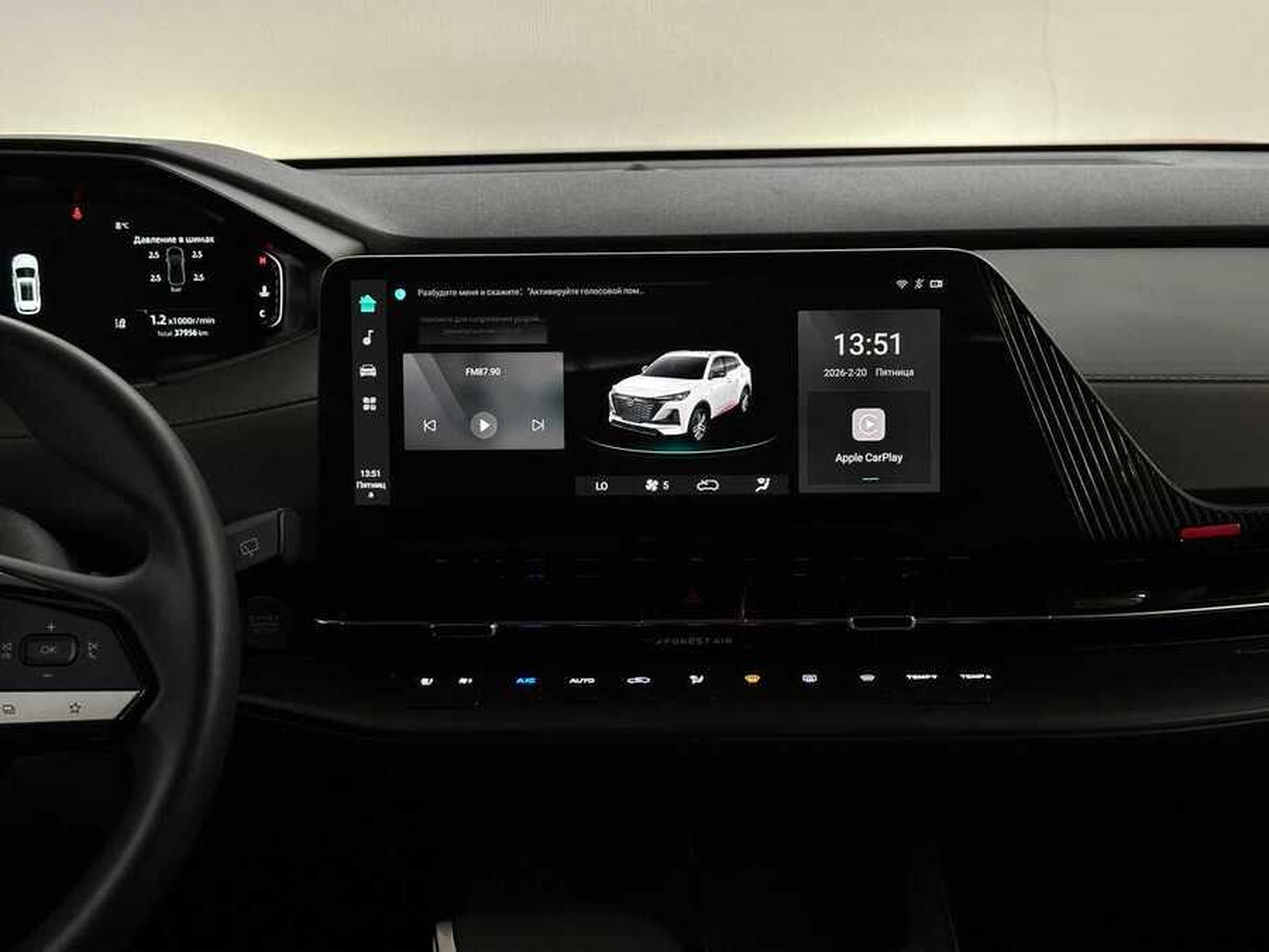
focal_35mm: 48
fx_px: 1760
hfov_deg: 39.7
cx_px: 634
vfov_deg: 30.3
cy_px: 476
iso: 125
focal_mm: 6.86
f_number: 1.78
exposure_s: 1/100
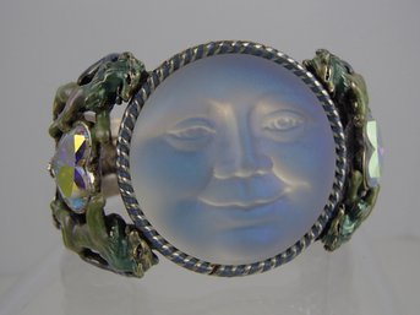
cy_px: 158
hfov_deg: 50.2
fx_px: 449
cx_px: 210
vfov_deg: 38.6
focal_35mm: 37
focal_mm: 6.64
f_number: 4.7
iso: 160
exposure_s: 1/160
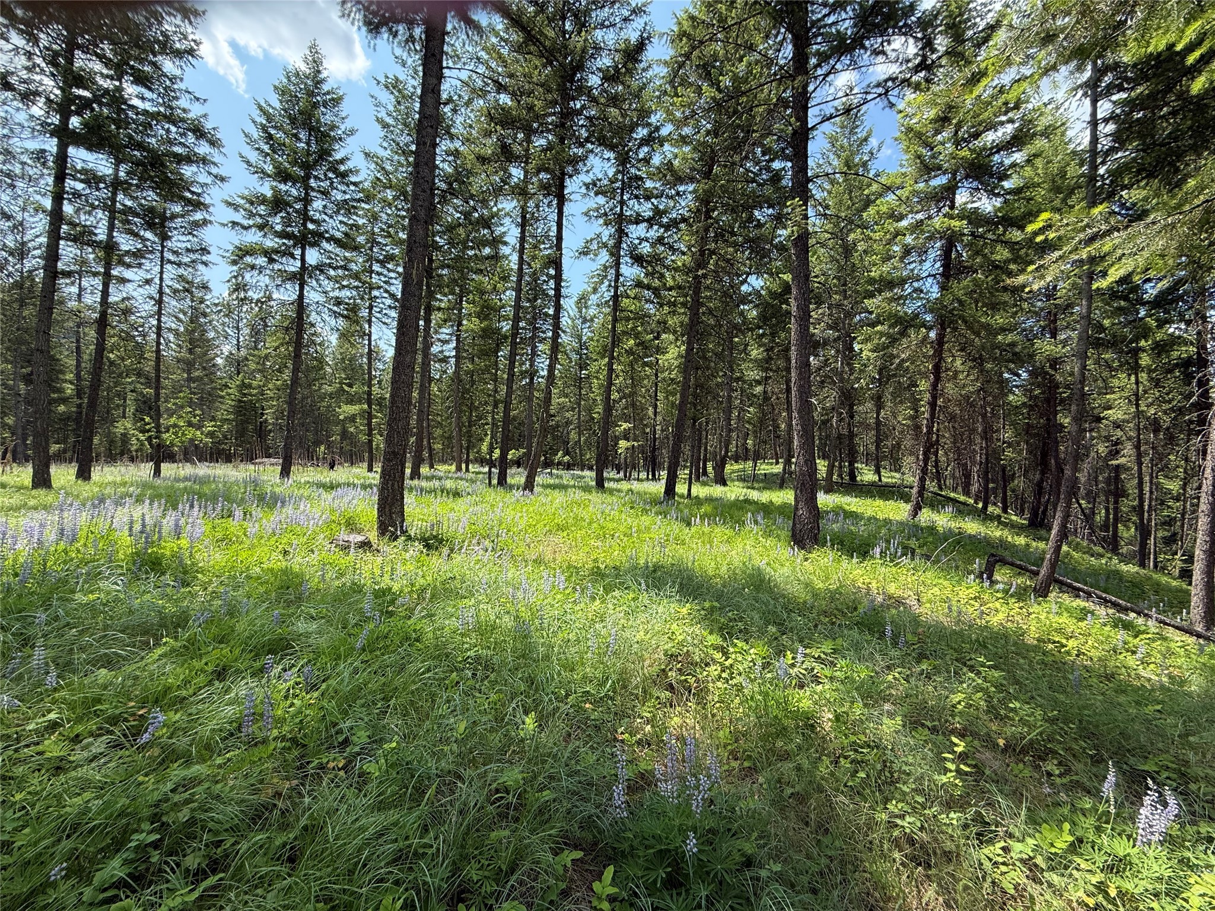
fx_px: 491
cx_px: 608
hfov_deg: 102.1
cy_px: 456
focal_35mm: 14
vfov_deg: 85.7
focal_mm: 2.22
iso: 50
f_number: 2.2
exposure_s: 1/672
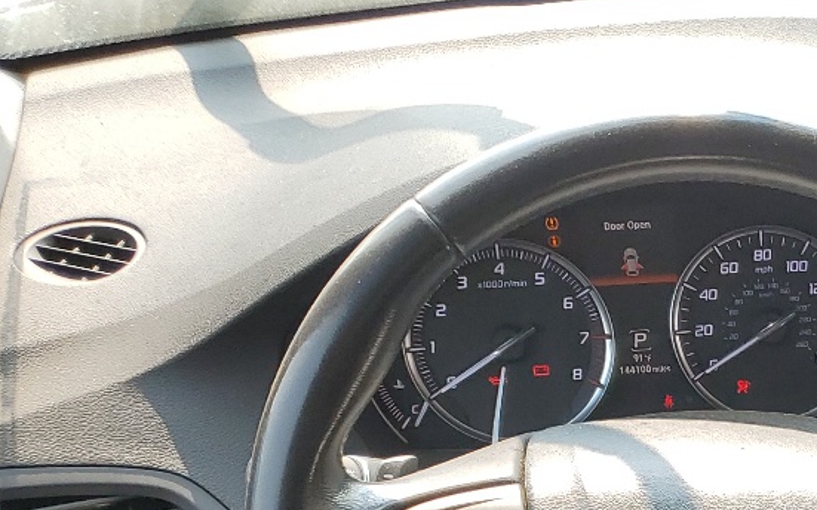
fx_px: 1781
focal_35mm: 80
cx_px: 1063
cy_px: 878
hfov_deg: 23.0
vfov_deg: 14.6
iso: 50
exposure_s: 1/286
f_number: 1.5
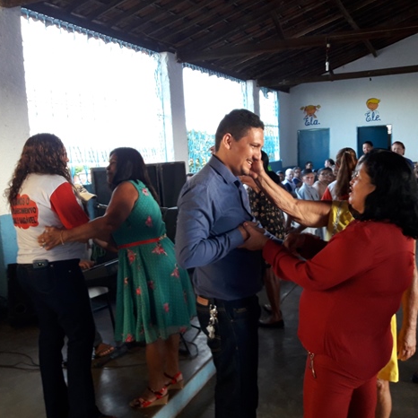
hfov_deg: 48.4
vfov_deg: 48.4
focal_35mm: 34
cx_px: 203
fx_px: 464
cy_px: 206
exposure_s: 1/40
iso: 100
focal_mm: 3.7
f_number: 1.9
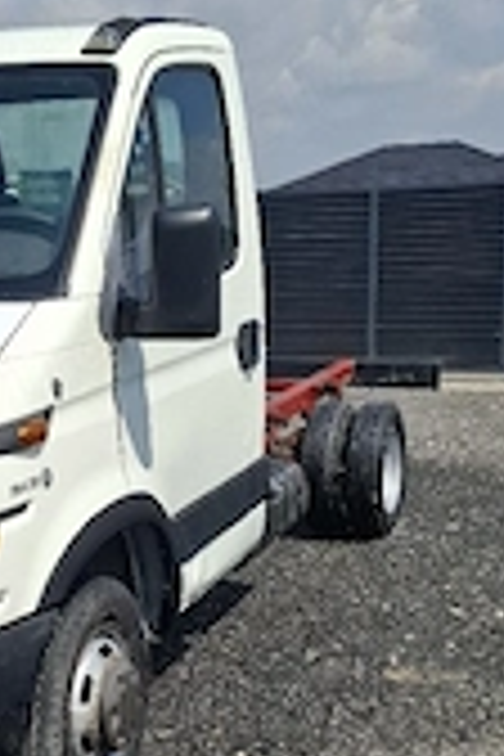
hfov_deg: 23.2
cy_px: 490
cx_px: 54
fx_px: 1197
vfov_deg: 34.8
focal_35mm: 57
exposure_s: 1/5000
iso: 50
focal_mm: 5.54
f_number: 1.8
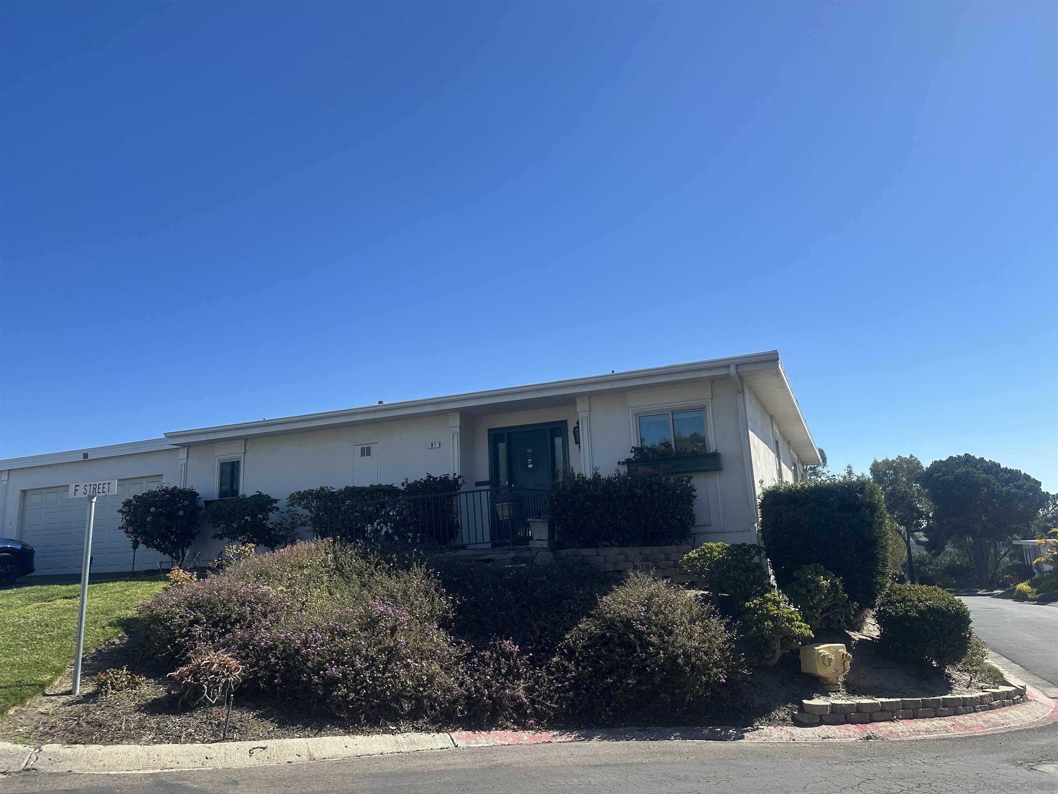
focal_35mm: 24
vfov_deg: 56.8
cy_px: 397
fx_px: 734
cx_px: 529
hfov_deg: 71.6
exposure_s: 1/4348
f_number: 1.78
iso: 80
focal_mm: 6.86
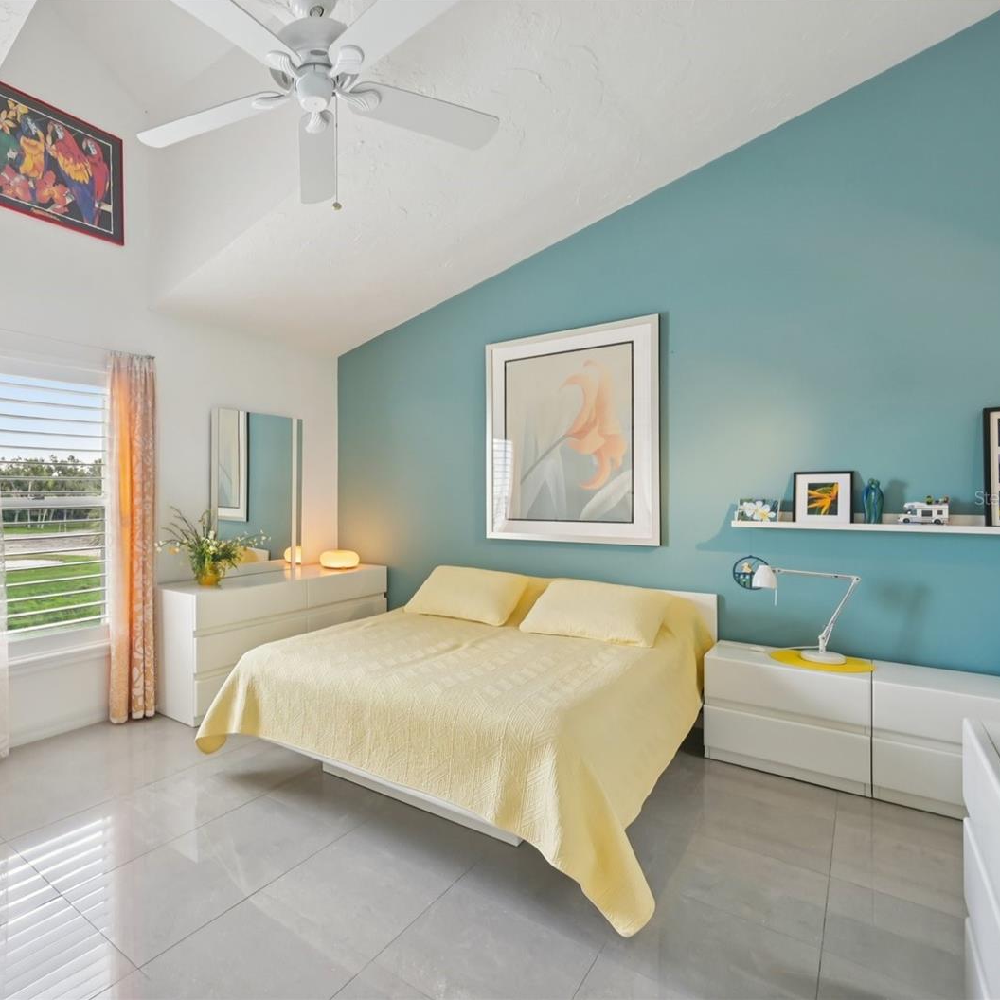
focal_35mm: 18
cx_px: 301
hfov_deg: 77.0
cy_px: 498
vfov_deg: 80.7
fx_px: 588
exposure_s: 1/15
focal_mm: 14
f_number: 8
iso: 400
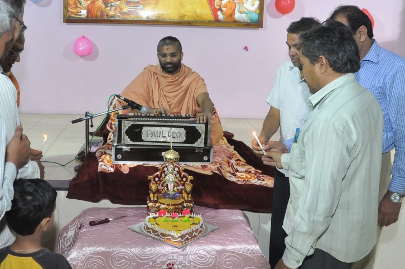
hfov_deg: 45.3
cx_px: 171
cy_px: 132
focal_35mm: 43
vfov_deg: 31.1
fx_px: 483
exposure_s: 1/125
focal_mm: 18
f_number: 4
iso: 2500
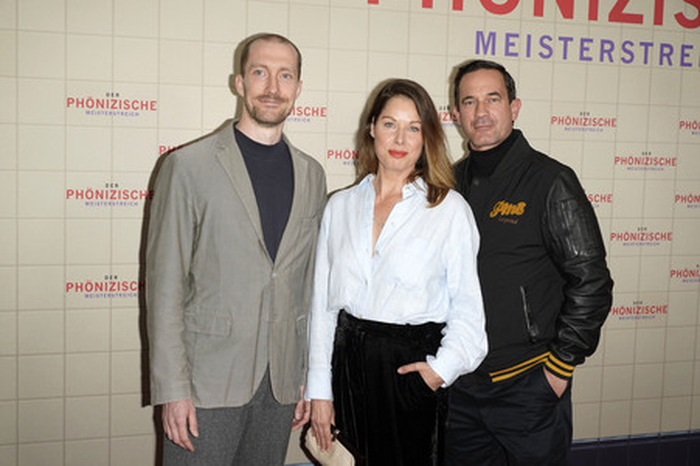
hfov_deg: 40.4
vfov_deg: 27.5
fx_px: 952
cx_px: 350
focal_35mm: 49
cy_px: 233
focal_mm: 49
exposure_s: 1/160
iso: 320
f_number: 5.6
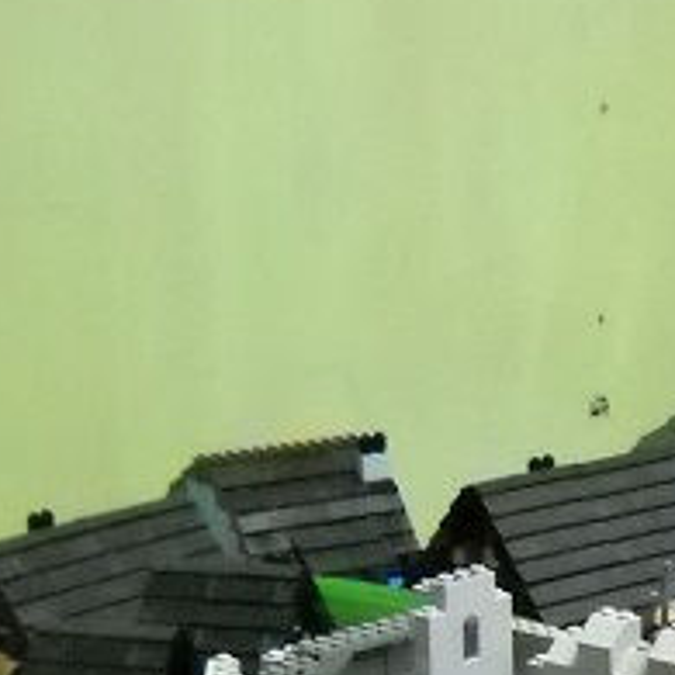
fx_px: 3287
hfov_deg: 11.3
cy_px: 848
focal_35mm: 149
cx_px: 969
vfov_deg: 11.5
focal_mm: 6.72
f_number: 3.1
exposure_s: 1/5
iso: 800
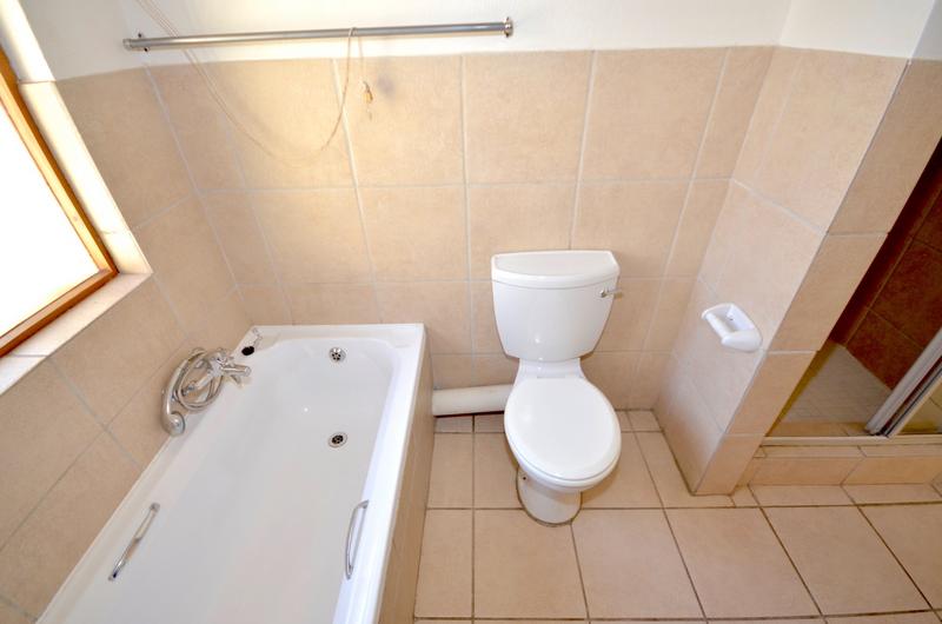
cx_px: 471
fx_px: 392
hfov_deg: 100.5
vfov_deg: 77.1
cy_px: 312
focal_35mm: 15
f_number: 5
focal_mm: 10
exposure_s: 1/60
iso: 280
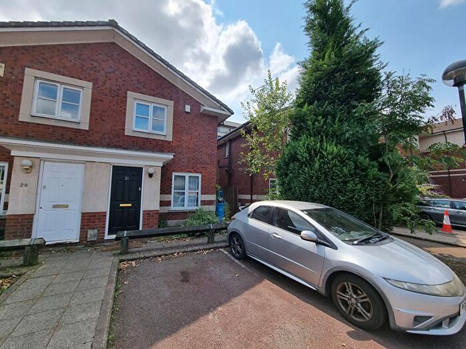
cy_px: 174
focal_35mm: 13
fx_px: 175
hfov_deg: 106.2
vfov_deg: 89.9
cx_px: 233
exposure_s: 1/1808
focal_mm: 2.2
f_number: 2.2
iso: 50
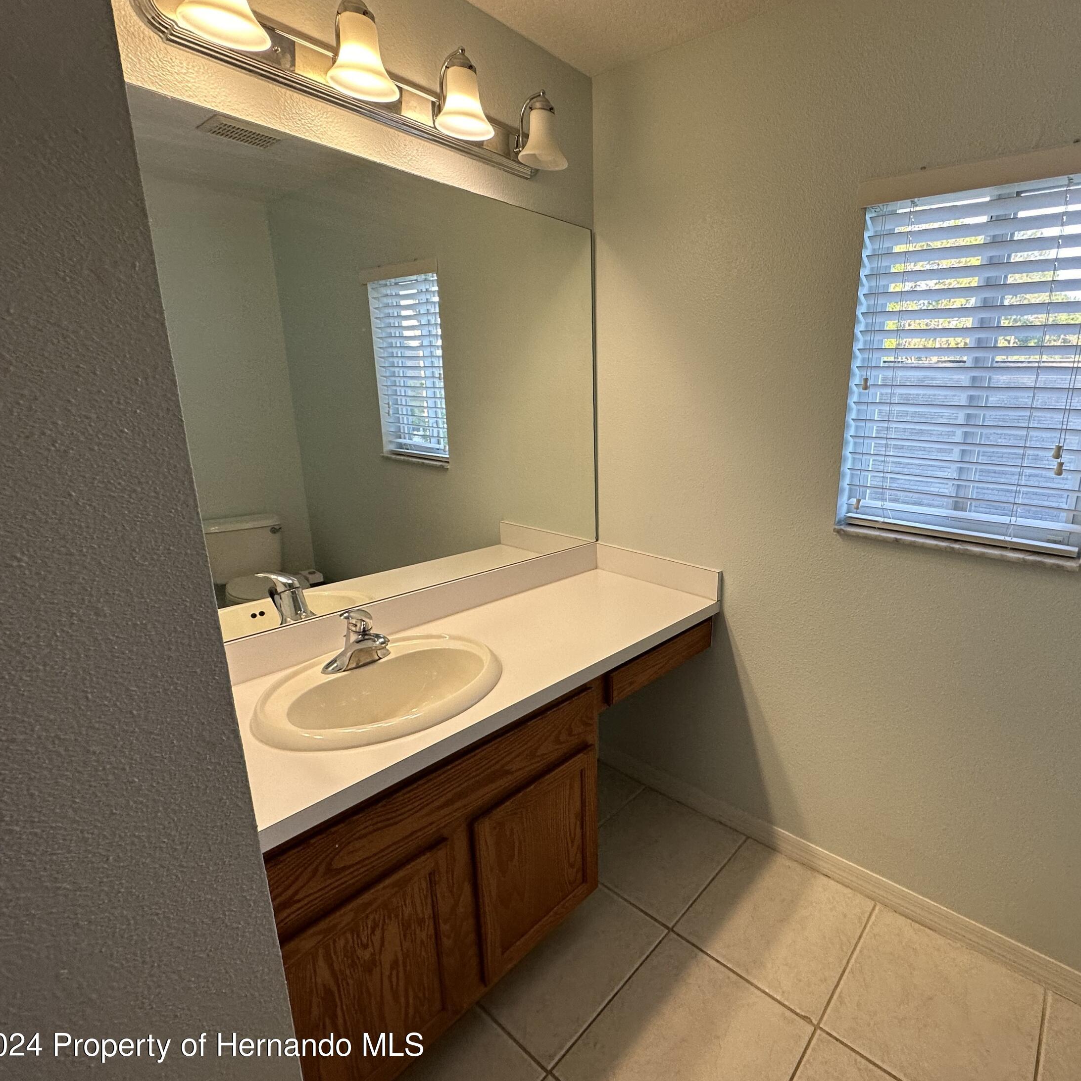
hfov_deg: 82.0
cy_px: 539
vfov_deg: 84.0
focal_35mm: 17
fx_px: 601
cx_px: 690
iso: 125
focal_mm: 2.22
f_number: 2.2
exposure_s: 1/120
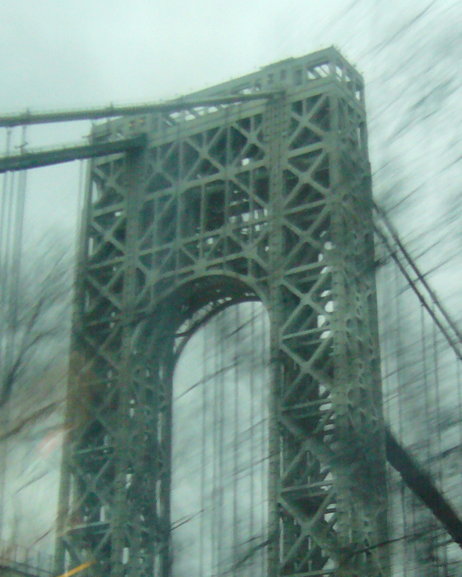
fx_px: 1401
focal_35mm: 82
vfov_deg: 23.2
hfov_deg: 18.5
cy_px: 378
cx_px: 388
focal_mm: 5.8
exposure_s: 1/25
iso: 200
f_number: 2.8
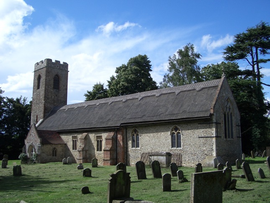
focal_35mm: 35
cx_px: 135
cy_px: 102
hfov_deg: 52.6
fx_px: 273
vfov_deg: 40.7
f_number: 4.3
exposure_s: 1/500
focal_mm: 5.8
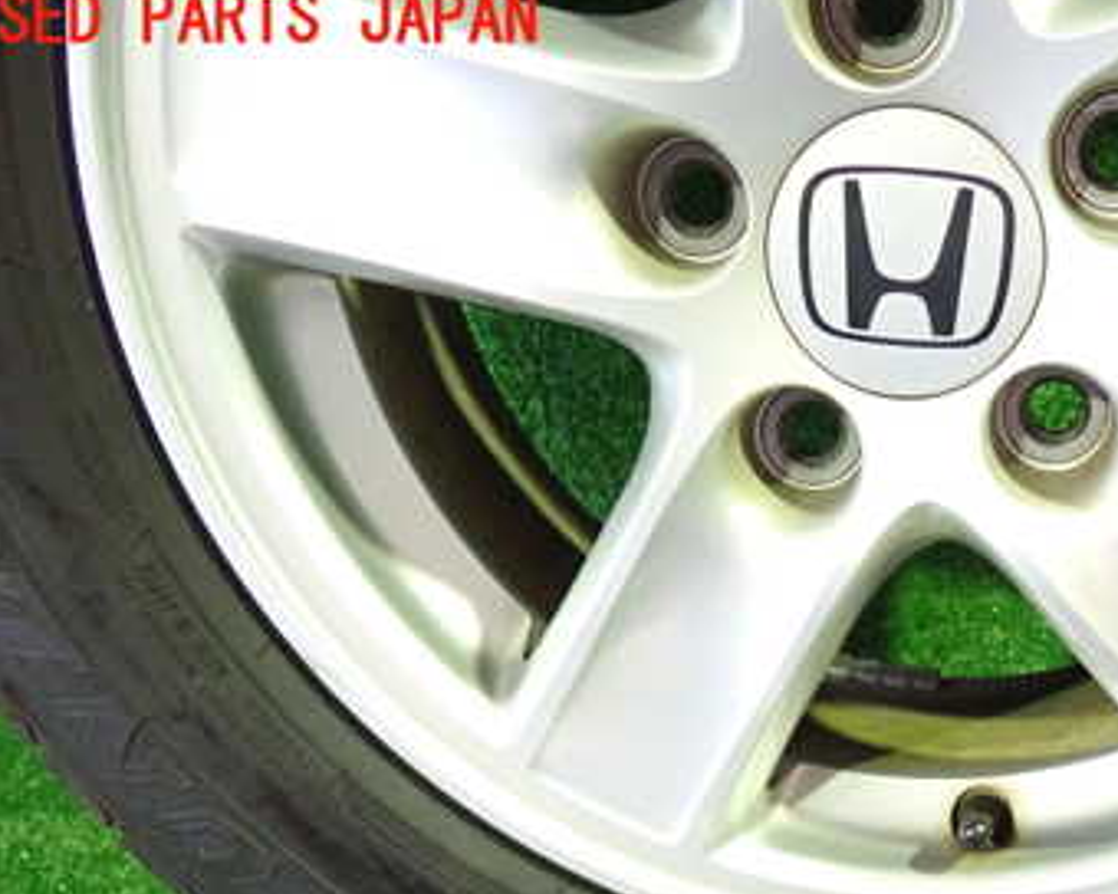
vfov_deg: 33.8
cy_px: 720
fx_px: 1423
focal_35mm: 43
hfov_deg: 40.7
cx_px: 927
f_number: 2
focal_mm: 4.5
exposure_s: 1/30
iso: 800
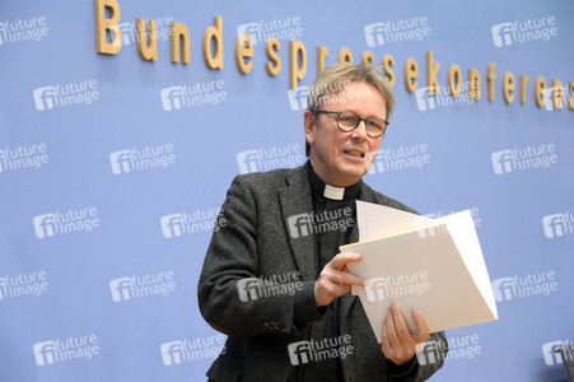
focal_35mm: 92
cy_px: 191
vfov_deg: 14.8
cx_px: 287
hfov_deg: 22.2
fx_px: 1466
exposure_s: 1/400
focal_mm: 92
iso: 6400
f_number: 5.6
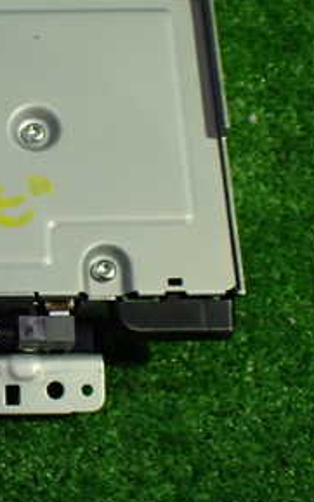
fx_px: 902
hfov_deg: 18.9
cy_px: 236
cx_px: -43
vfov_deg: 31.0
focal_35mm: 66
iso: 320
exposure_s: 1/125
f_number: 2.3
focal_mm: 5.4
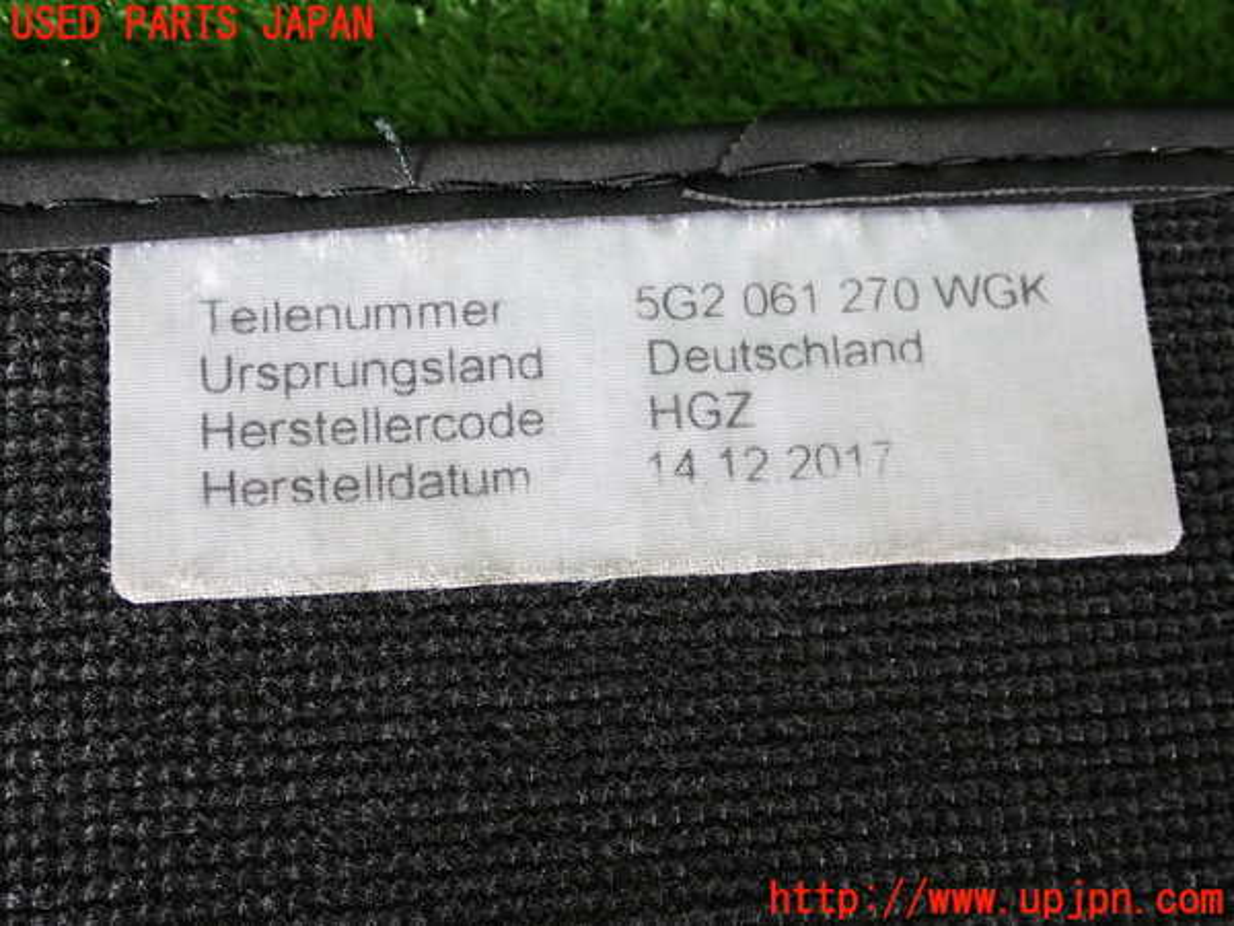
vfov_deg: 30.9
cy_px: 463
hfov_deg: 40.4
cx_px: 617
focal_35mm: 47
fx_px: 1675
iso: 200
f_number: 3.1
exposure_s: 1/50
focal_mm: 8.4
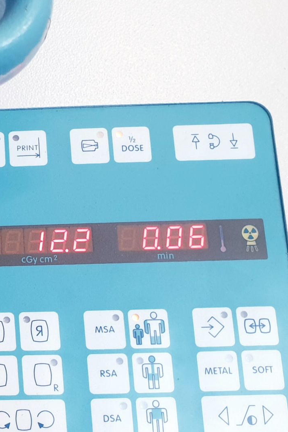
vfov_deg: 30.8
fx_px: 780
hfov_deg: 18.8
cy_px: 268
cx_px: -128
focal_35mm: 65
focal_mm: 4.3
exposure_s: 1/50
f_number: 2.4
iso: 160
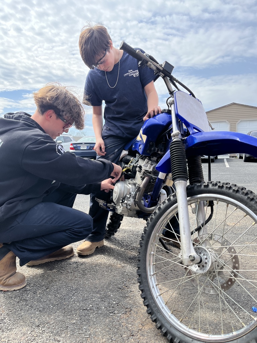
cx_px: 128
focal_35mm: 26
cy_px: 172
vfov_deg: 67.3
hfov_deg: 53.1
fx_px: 257
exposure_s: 1/1558
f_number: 1.6
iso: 50
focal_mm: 5.1
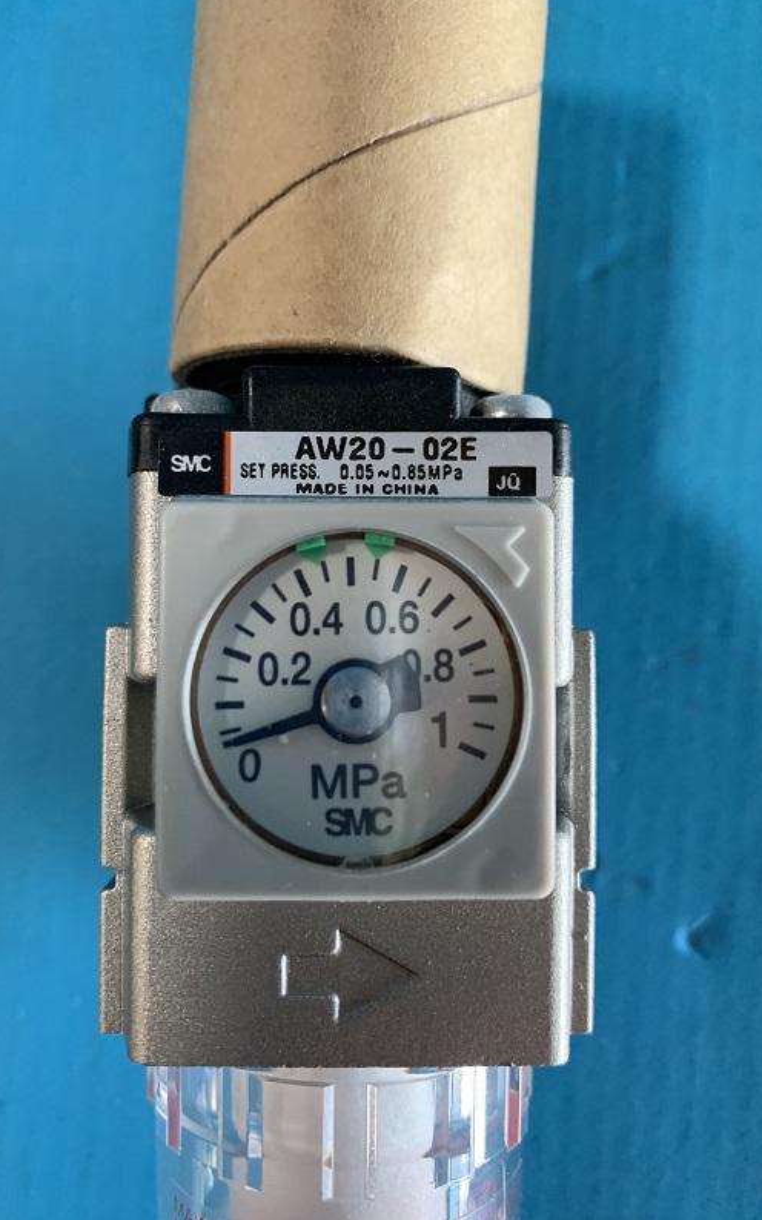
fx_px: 931
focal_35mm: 28
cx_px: 336
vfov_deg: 66.5
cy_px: 603
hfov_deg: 44.4
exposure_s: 1/60
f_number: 1.8
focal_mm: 4.25
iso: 200
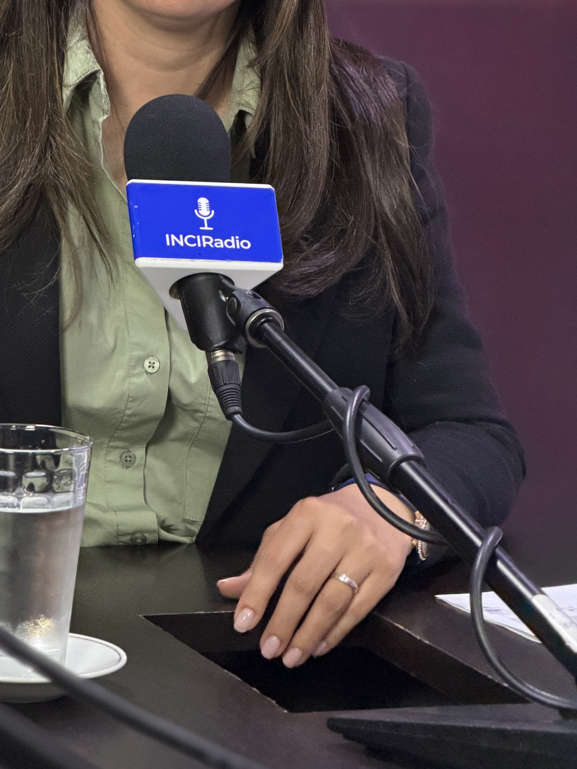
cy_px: 135
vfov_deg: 11.3
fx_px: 3889
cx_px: 74
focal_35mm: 175
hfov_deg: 8.5
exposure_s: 1/40
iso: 640
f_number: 2.8
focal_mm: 16.89
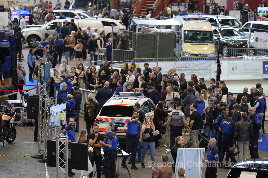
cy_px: 89
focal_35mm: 200
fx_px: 1489
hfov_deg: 10.3
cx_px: 134
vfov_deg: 6.9
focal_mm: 200
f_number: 2.8
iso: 1250
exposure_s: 1/100
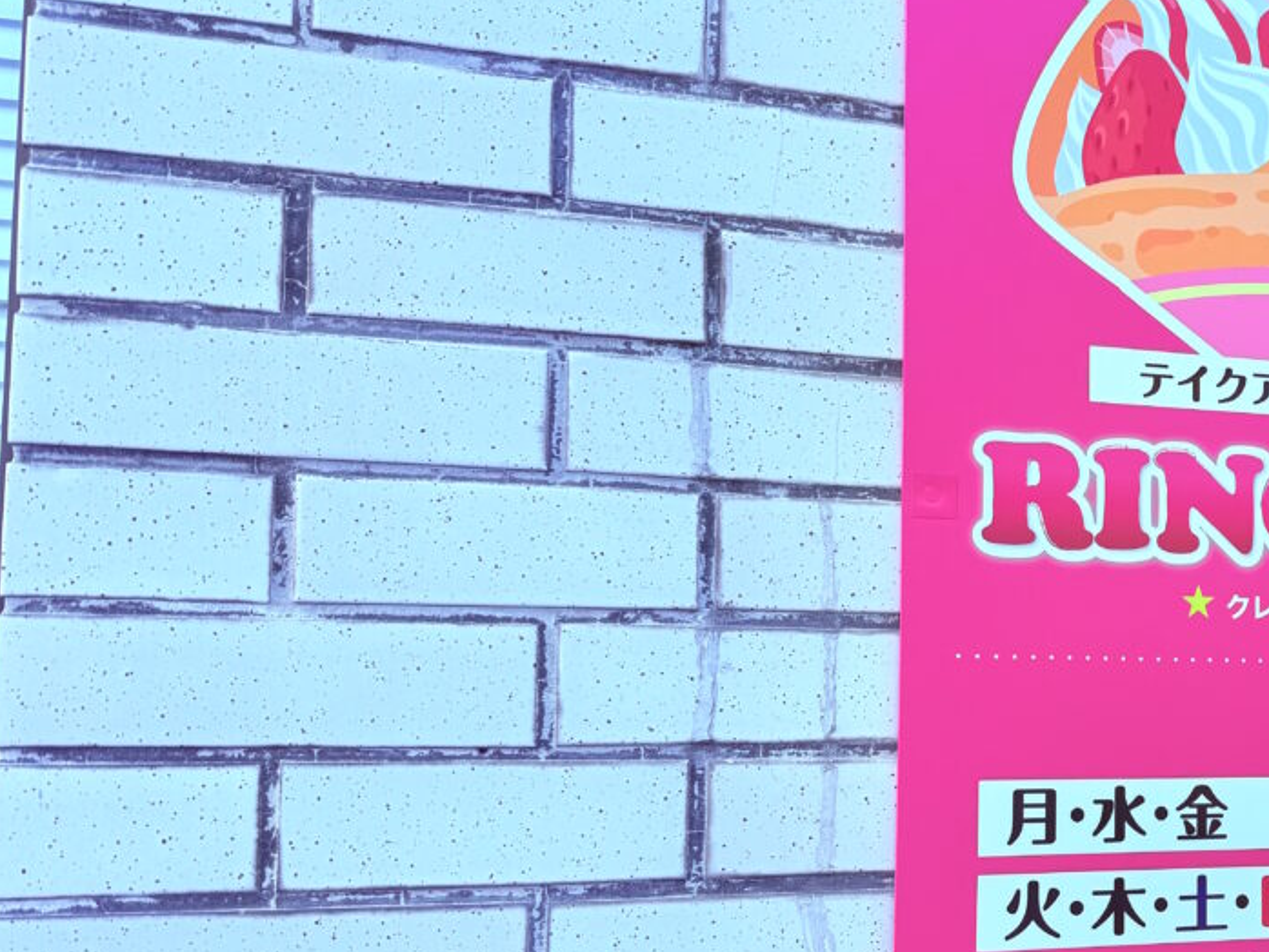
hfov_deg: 39.6
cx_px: 1158
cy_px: 614
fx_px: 1614
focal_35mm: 44
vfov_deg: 32.7
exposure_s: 1/575
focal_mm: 6.76
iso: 80
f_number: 1.78
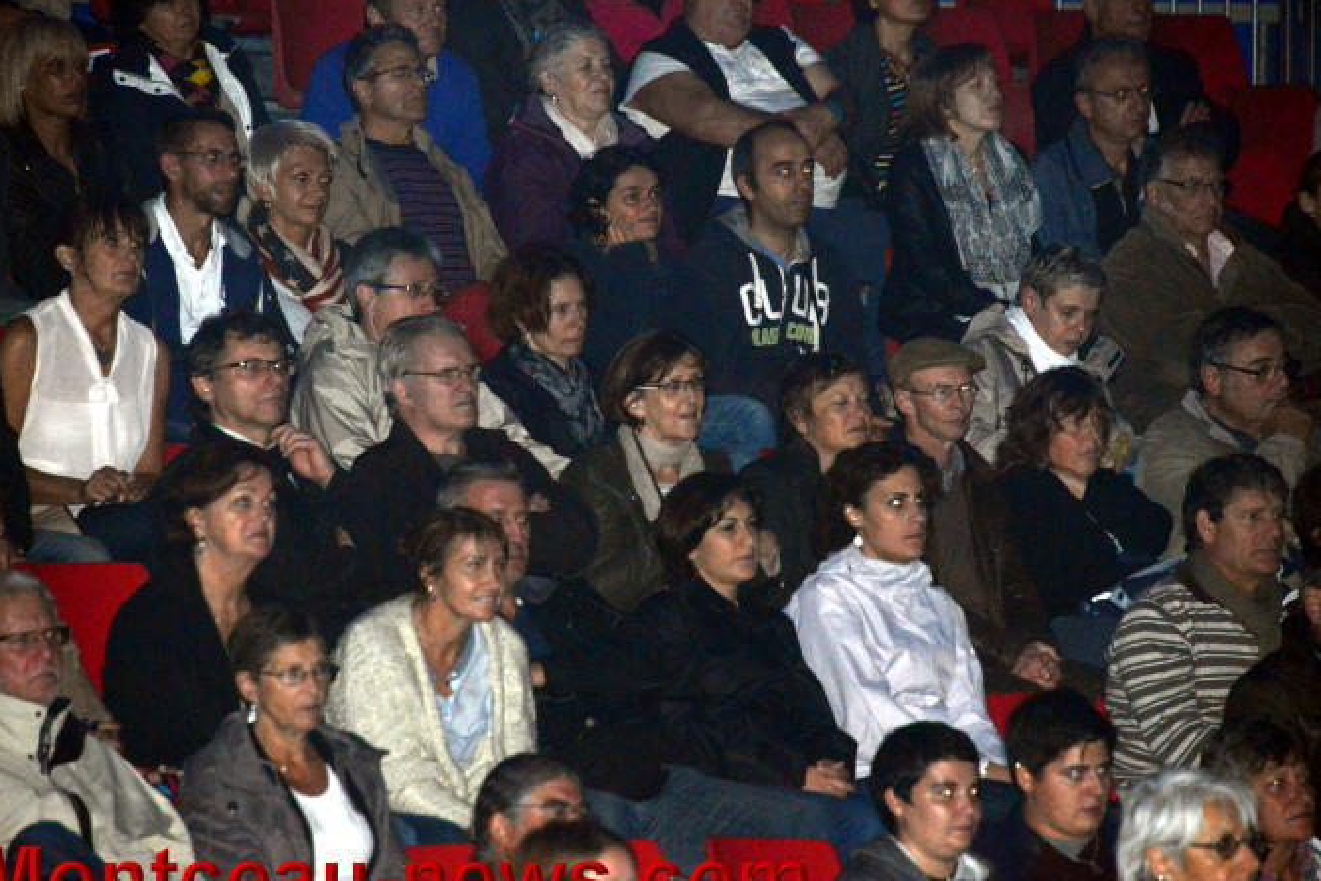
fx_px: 11521
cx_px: 654
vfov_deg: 4.4
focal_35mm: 314
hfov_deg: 6.6
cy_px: 457
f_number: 8
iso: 6400
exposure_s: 1/250
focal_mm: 300
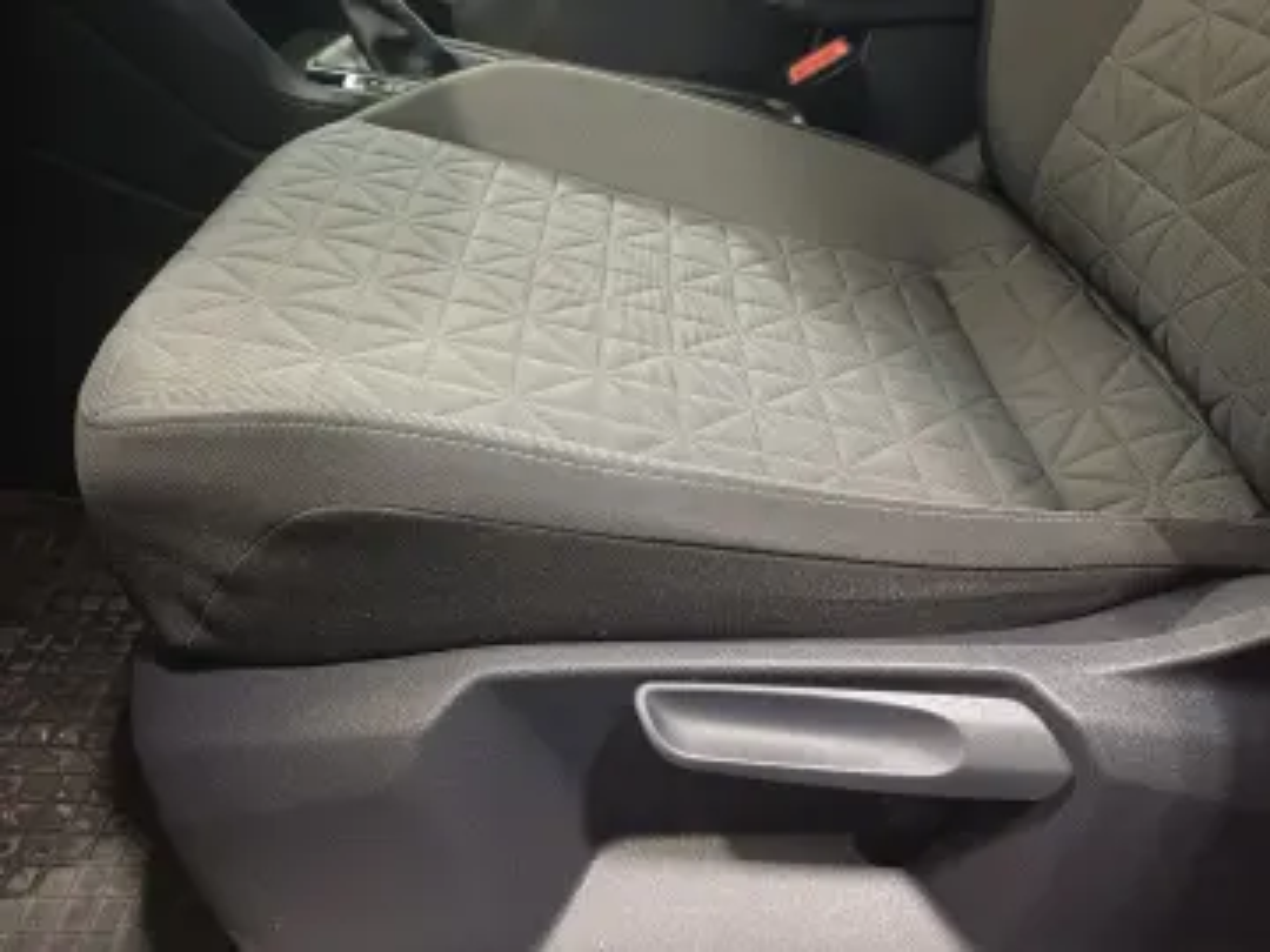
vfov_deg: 54.9
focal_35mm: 25
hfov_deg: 69.4
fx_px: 917
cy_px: 476
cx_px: 635
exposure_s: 1/33.3
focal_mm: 4.65
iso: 400
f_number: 1.8
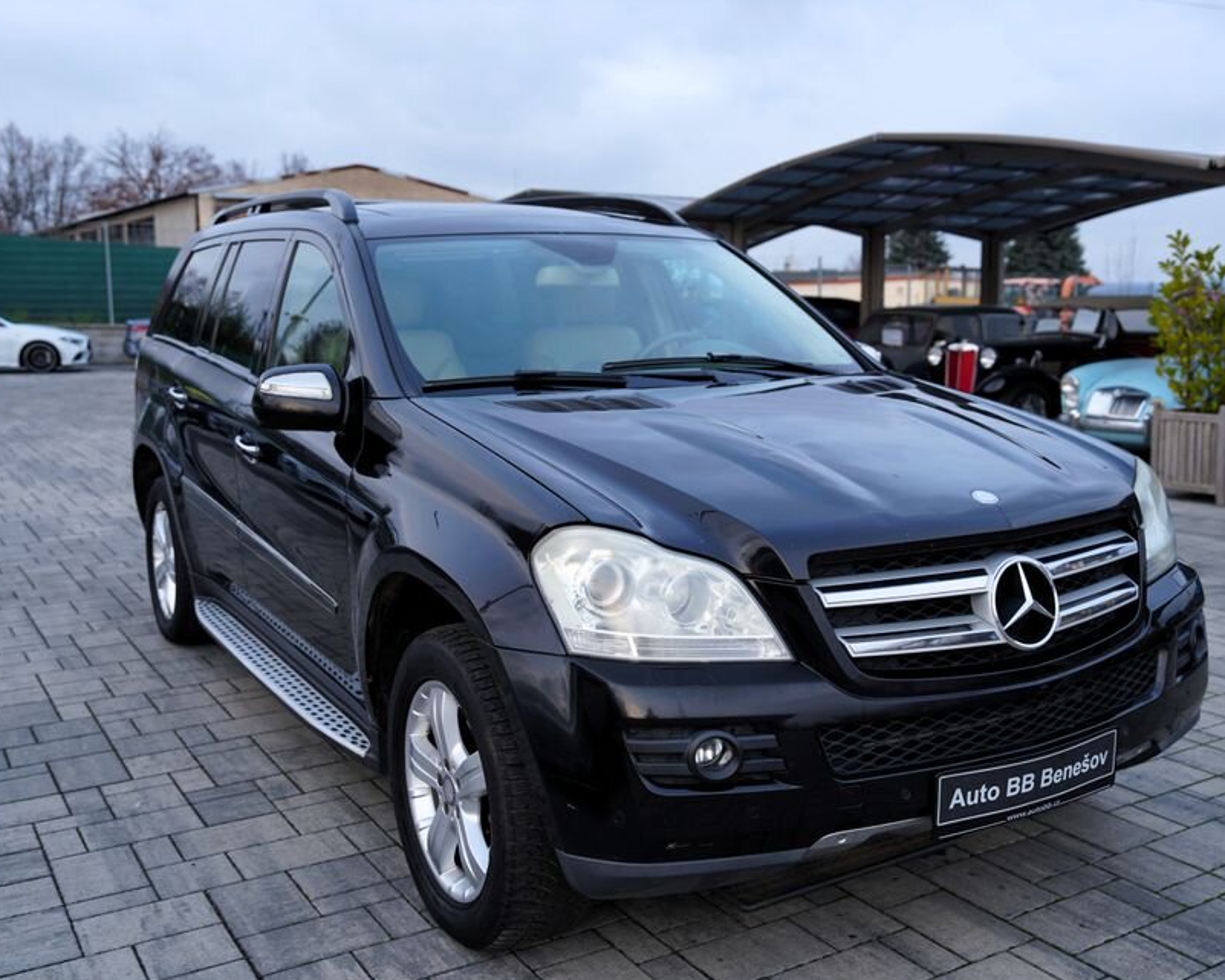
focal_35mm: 36
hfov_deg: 50.2
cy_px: 519
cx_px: 688
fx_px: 1305
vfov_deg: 41.1
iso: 100
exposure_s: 1/40
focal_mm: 30
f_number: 3.2
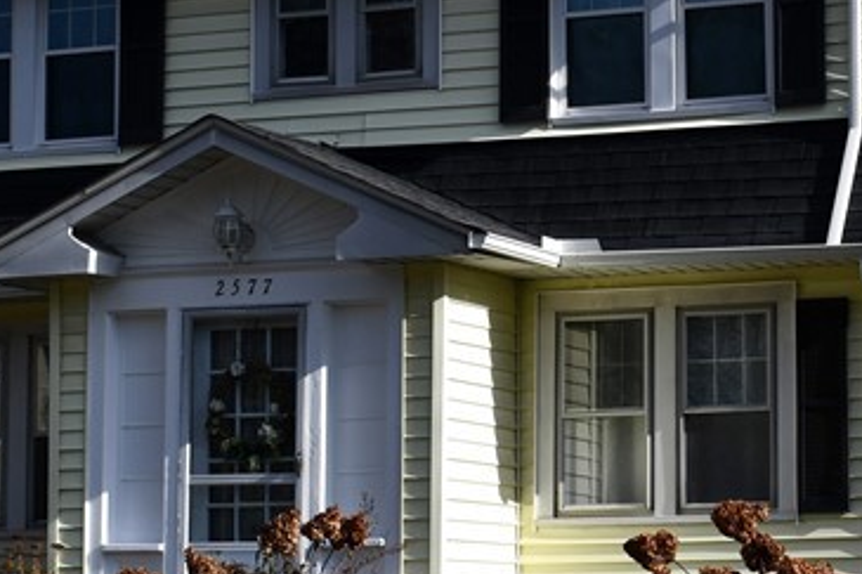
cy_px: 279
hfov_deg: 15.1
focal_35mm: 134
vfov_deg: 10.2
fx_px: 3207
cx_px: 836
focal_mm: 30
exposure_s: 1/400
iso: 100
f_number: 10
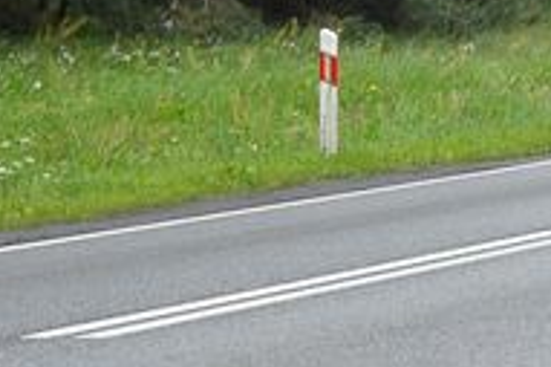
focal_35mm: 234
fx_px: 3582
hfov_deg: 8.7
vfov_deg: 5.9
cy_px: 123
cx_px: 554
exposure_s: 1/80
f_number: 5.6
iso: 1000
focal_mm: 35
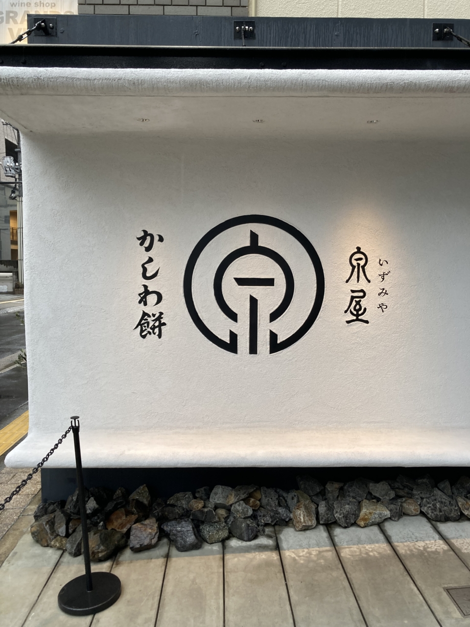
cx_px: 235
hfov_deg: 49.7
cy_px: 314
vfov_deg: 63.4
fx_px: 507
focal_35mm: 28
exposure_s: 1/120
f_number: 1.8
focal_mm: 3.99
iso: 64
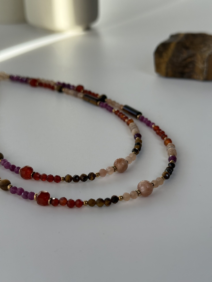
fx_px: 392
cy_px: 141
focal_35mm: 48
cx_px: 106
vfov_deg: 39.7
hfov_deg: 30.3
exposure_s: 1/566
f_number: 1.78
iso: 100
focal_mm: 6.76
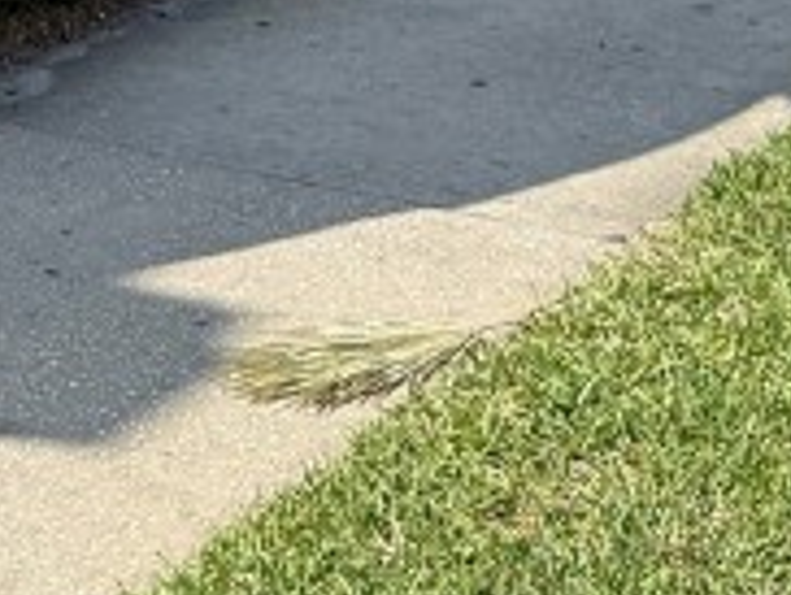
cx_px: -122
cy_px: -951
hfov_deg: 14.2
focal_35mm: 135
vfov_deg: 9.5
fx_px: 3089
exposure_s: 1/3145
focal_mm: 6.76
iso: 80
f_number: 1.78
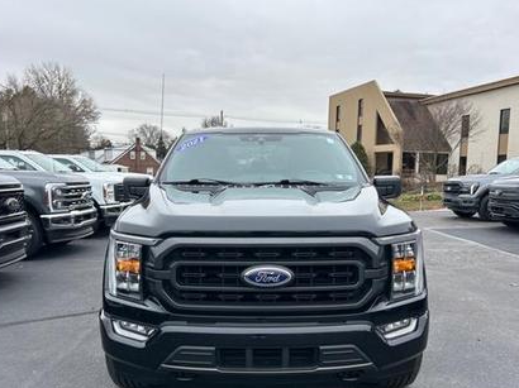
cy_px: 216
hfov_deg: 56.8
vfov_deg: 44.0
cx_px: 261
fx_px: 479
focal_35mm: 32
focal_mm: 5.7
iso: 50
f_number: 1.5
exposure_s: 1/1171
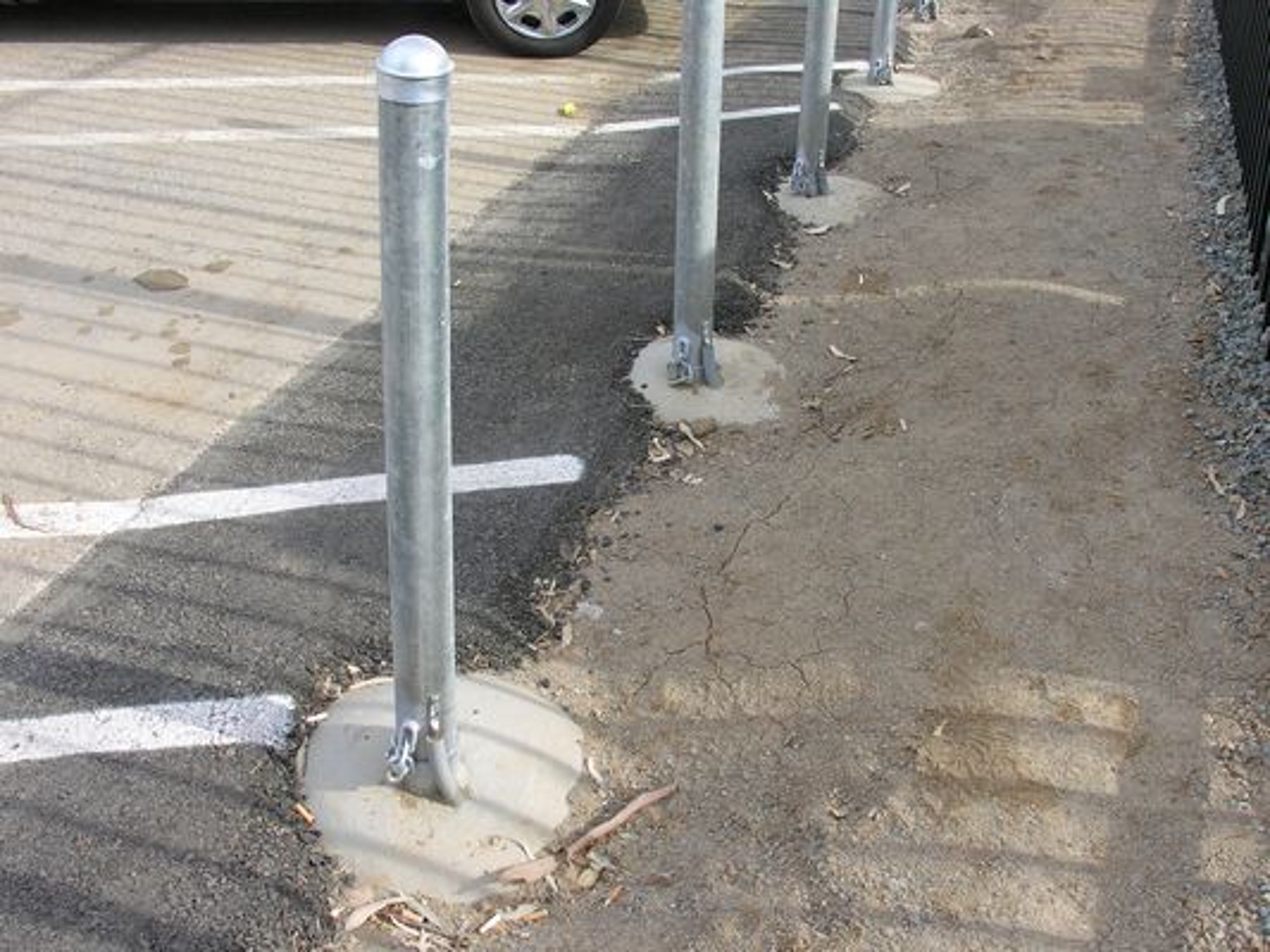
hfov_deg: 52.6
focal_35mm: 35
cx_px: 635
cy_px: 476
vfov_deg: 40.7
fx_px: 1284
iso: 50
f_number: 5
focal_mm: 8.9
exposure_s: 1/116
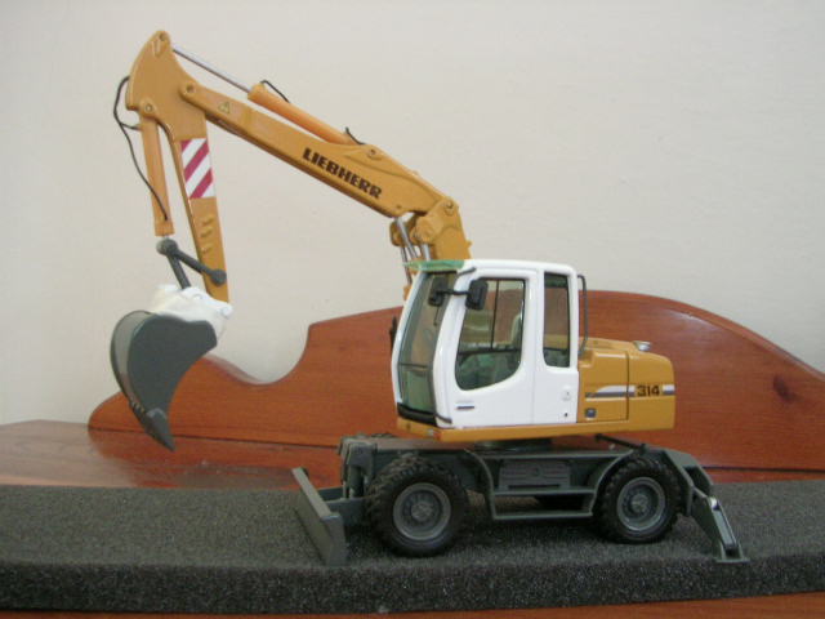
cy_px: 310
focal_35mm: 35
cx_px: 412
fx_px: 834
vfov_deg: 40.7
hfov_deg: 52.6
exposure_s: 1/2.5
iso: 200
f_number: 4.8
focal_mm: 5.4
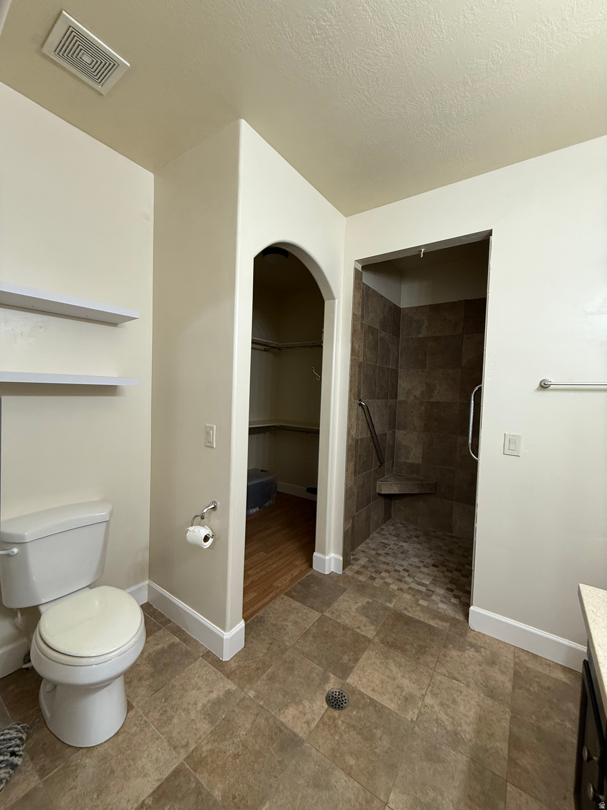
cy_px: 405
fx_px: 327
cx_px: 304
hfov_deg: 85.7
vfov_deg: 102.1
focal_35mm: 14
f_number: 2.2
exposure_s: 1/120
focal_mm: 2.22
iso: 320
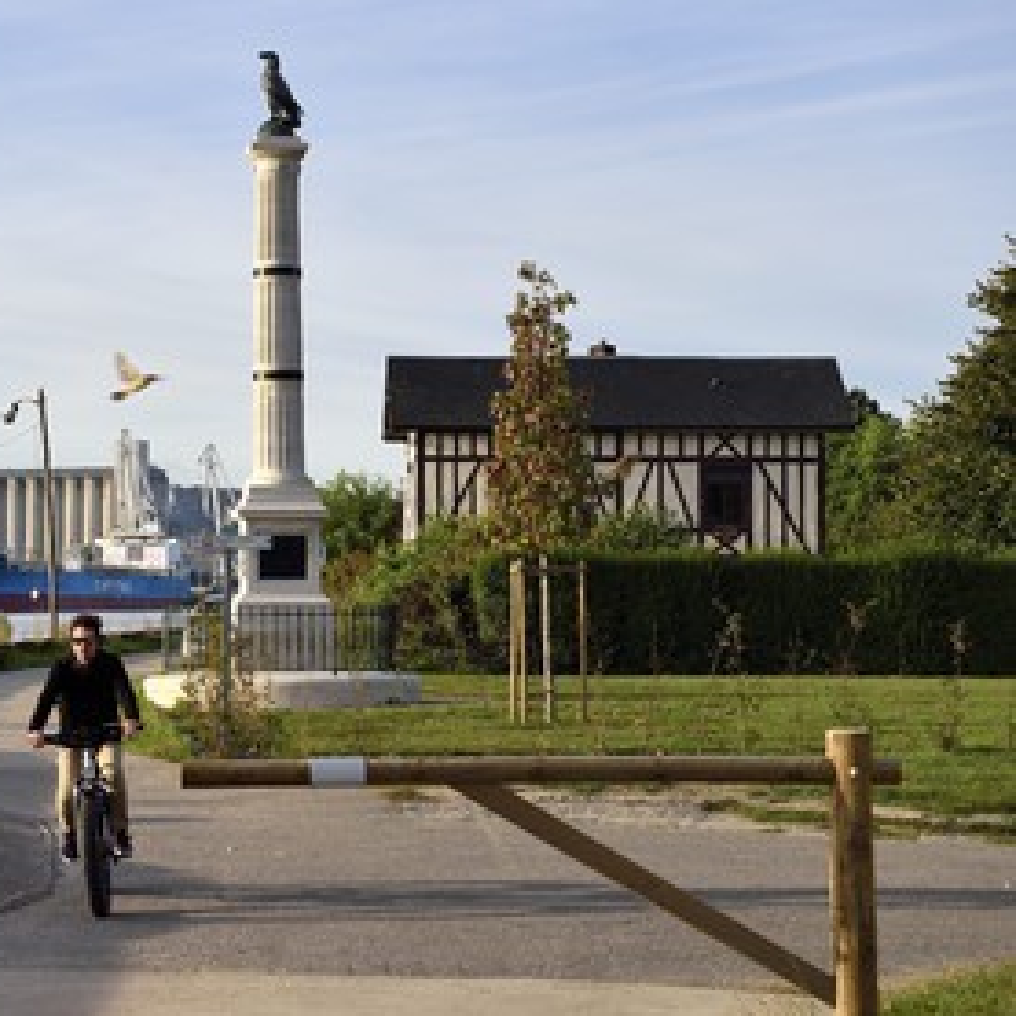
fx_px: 2657
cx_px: 248
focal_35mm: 80
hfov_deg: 21.5
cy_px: 510
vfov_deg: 21.7
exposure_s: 1/400
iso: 200
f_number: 8
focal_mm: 62
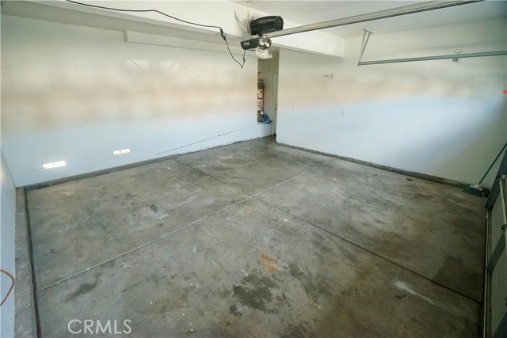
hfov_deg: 96.7
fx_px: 225
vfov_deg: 73.8
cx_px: 254
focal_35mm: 16
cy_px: 169
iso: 2500
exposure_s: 1/60
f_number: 4
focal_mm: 16
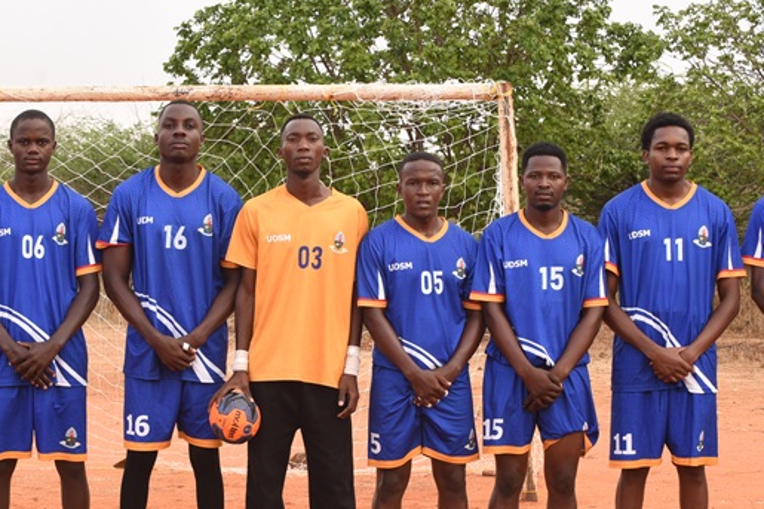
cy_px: 343
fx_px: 3267
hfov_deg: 13.3
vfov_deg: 8.9
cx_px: 300
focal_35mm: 154
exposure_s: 1/125
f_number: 8
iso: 400
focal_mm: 78
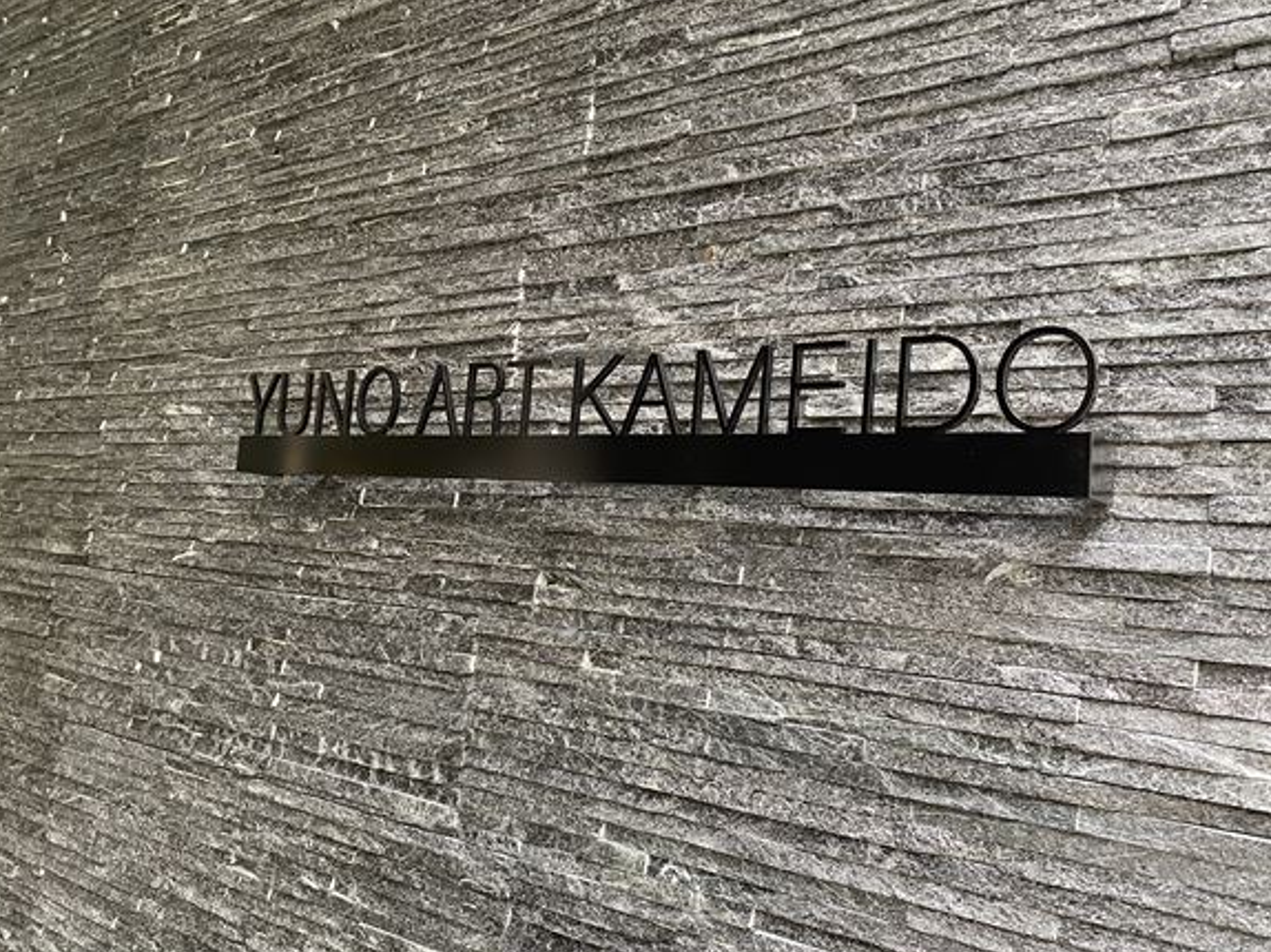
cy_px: 449
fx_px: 1064
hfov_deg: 61.7
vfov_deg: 48.2
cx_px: 609
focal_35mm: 29
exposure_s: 1/82
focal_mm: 4.25
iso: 125
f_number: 1.8
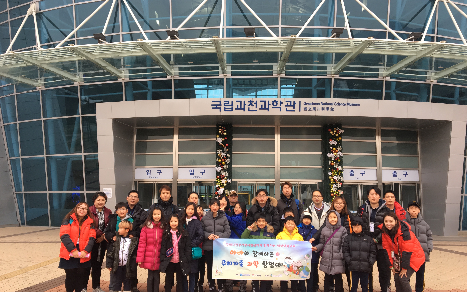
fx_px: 395
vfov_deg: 40.5
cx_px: 232
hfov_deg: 61.2
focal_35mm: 31
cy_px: 164
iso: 32
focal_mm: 4.15
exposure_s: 1/120
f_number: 2.2
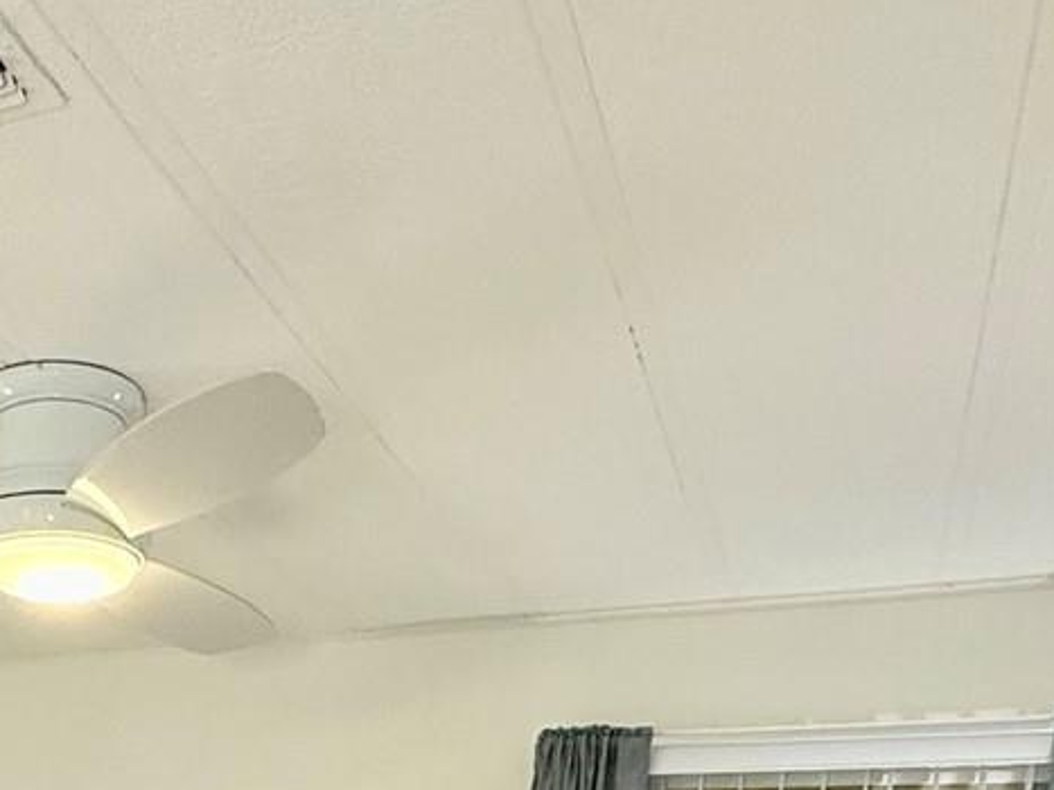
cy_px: 1153
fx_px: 1461
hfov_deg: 36.9
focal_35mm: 48
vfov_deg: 24.3
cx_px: 90
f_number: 2.2
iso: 320
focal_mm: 2.22
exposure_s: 1/120
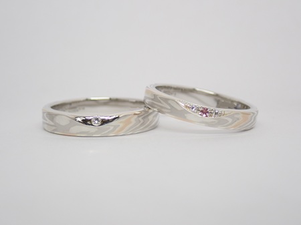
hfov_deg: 25.3
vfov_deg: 19.1
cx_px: 150
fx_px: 669
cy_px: 112
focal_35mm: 77
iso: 200
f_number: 4.1
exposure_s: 1/125
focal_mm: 13.65
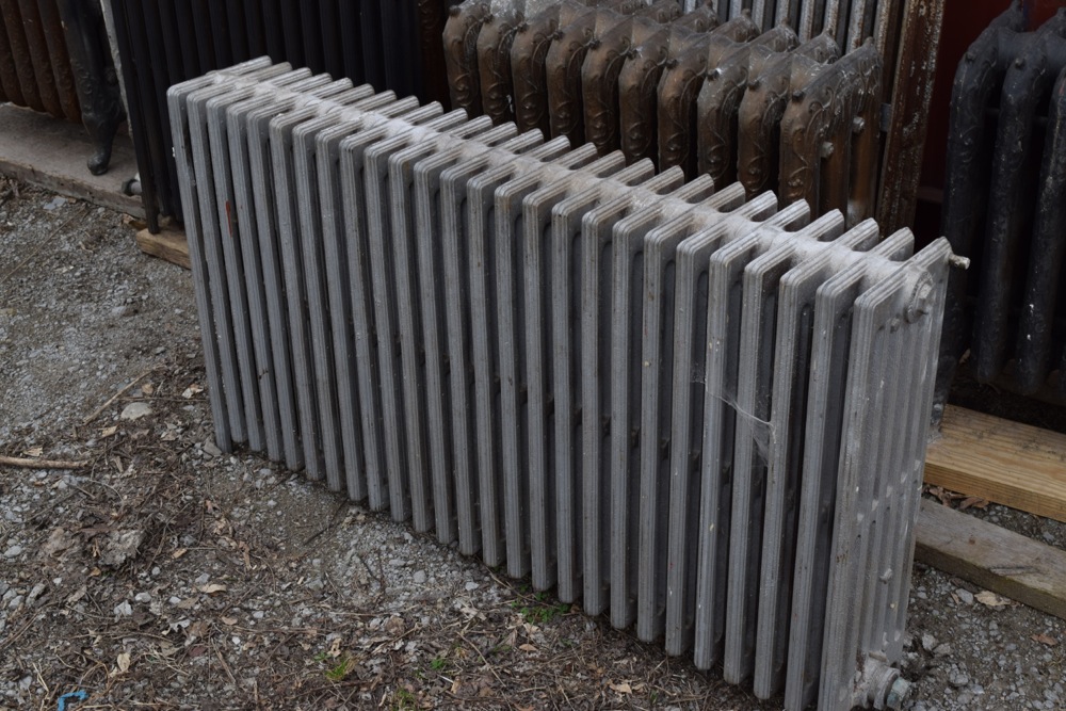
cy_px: 356
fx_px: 1510
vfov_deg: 26.5
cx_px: 533
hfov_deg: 38.9
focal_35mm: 51
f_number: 8
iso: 360
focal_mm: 34
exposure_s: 1/250
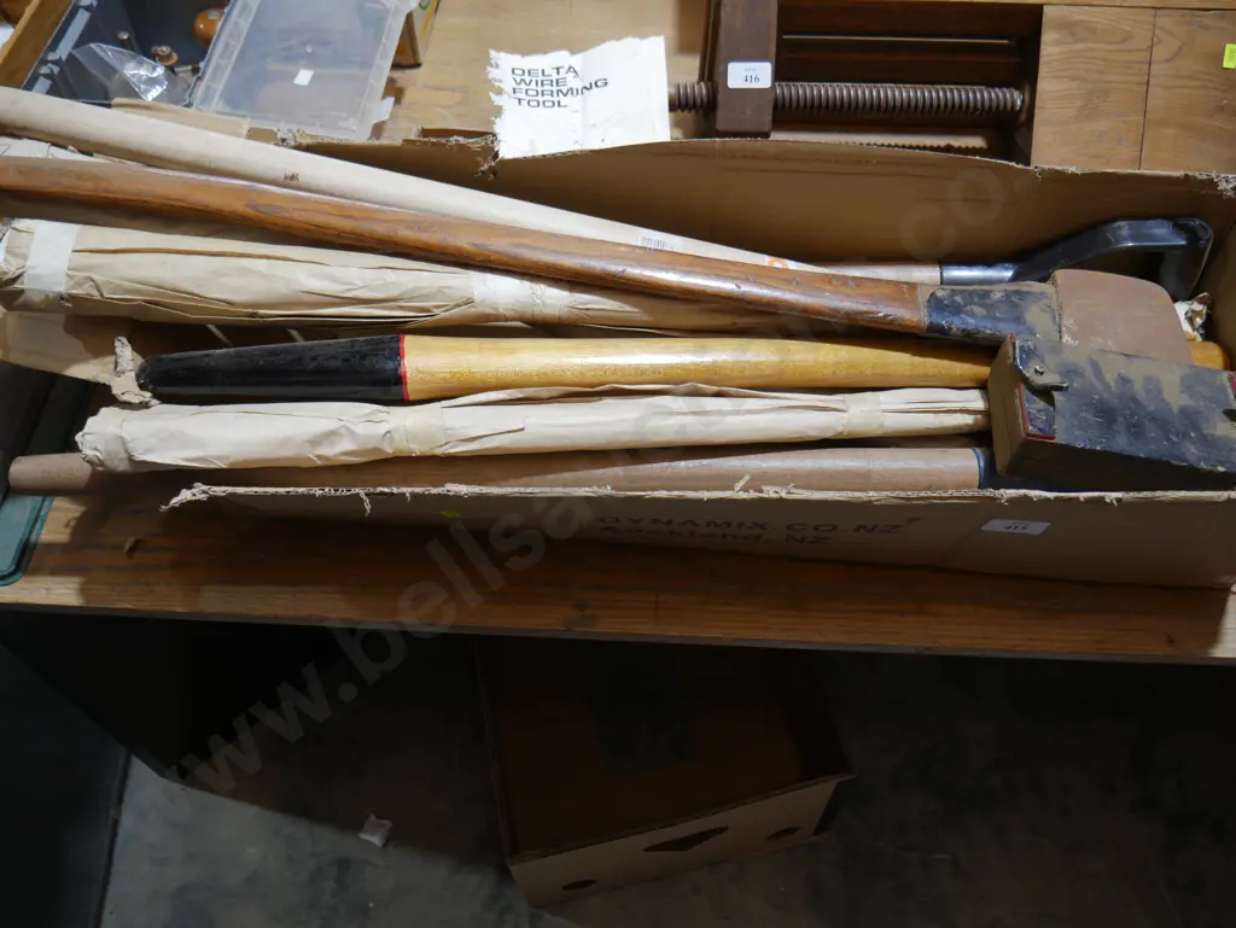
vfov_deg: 49.8
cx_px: 618
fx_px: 1000
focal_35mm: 28
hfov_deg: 63.4
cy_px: 464
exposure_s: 1/60
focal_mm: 14
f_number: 3.5
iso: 250
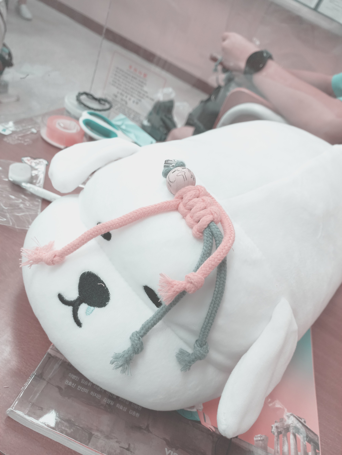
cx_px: 171
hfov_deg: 54.9
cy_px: 228
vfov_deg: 69.4
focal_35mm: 25
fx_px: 329
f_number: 1.8
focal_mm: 4.6
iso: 80
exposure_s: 1/50
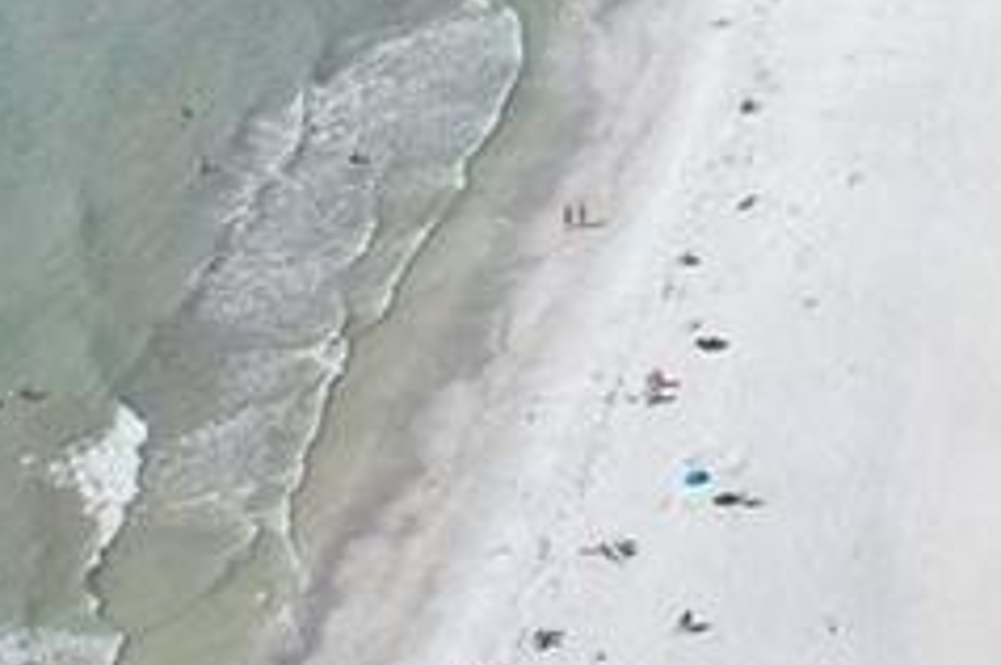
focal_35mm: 148
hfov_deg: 13.2
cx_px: 1459
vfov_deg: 7.8
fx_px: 4110
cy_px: -1473
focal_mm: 8.4
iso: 100
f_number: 2.8
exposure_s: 1/2500
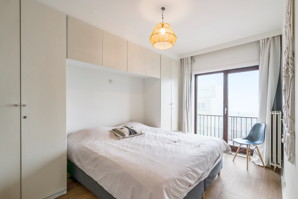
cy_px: 100
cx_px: 149
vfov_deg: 73.8
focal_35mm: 16
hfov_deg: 96.7
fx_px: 132
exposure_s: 1/2.5
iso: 100
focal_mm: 16
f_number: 11
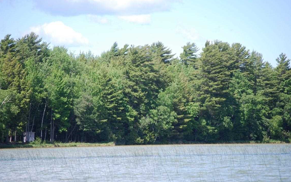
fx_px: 1467
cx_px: 146
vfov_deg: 7.1
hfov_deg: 11.3
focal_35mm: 185
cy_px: 95
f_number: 5
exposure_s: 1/400
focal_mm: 120
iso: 200
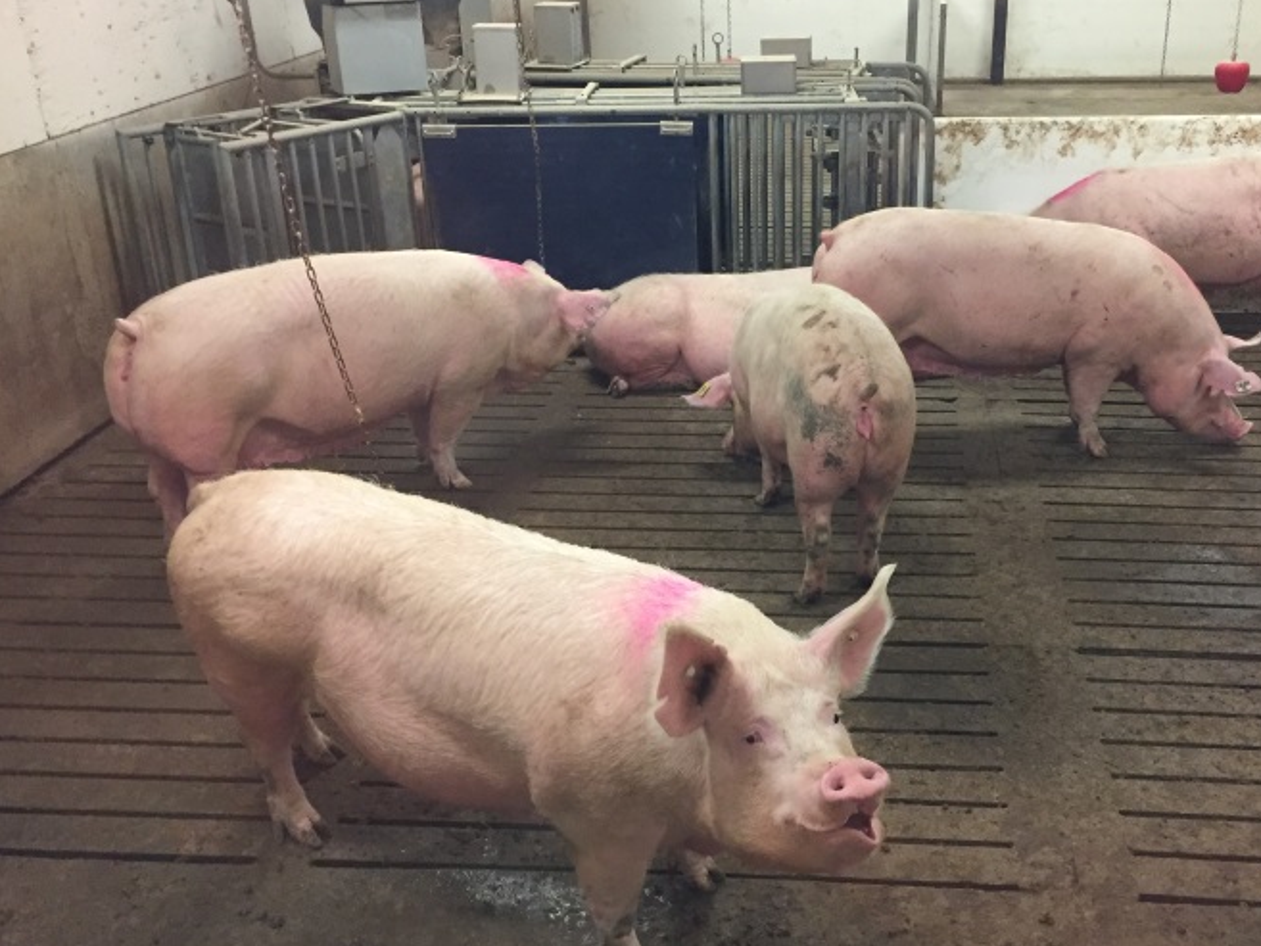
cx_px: 735
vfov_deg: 41.7
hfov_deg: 53.7
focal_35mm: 34
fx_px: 1239
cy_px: 537
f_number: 2.2
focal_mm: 4.15
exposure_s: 1/30
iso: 160
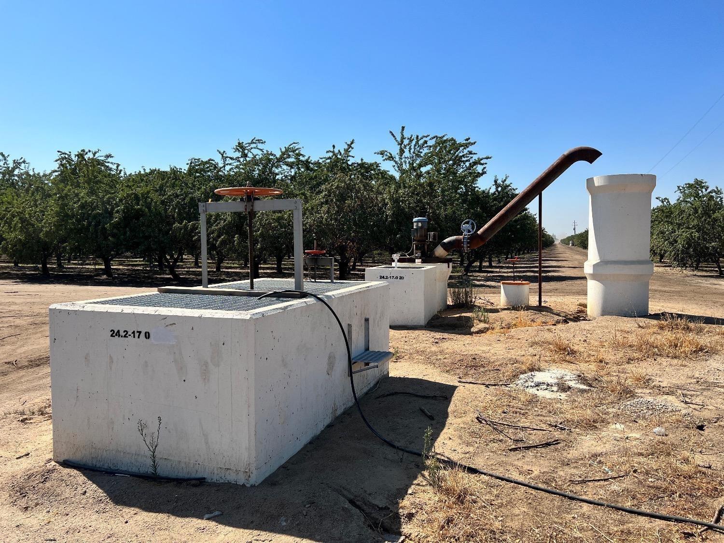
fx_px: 544
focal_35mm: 26
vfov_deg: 53.1
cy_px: 272
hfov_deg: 67.3
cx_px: 362
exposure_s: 1/5319
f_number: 1.5
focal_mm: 5.7
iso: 50
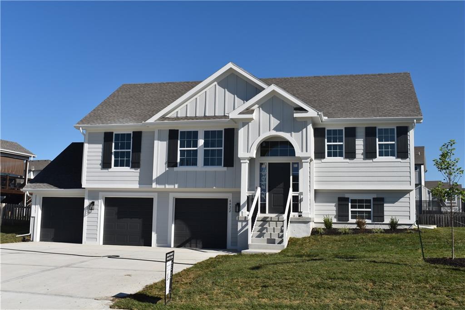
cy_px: 155
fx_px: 523
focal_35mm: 40
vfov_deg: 33.0
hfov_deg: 47.9
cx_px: 232
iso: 100
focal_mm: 27
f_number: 10
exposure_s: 1/400
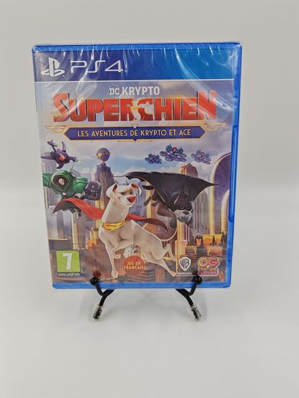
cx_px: 150
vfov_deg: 65.3
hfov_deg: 51.4
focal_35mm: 27
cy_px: 199
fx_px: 311
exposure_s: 1/100
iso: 400
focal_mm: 6.12
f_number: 1.9
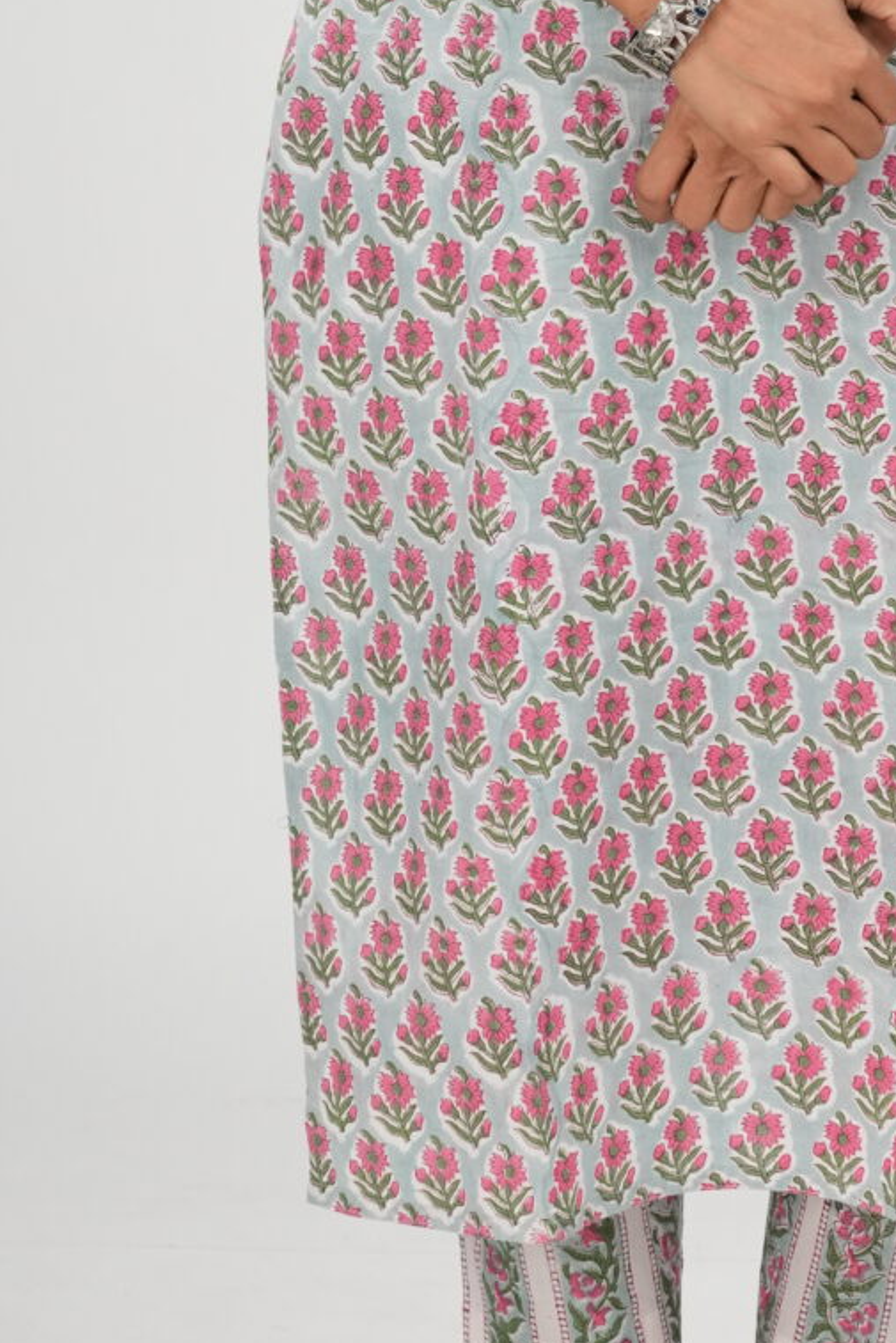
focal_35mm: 203
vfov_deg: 10.1
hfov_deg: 6.8
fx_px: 7575
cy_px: 105
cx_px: 718
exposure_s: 1/320
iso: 1600
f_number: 4.5
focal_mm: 60
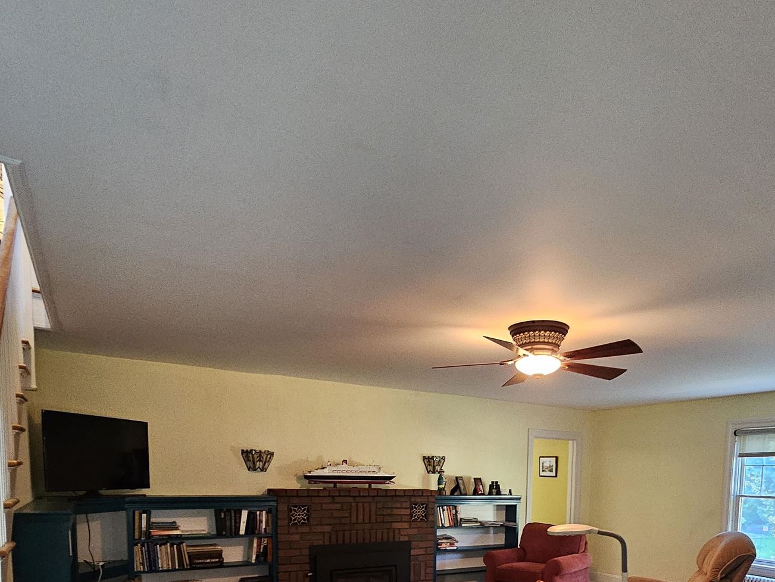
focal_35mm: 23
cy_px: 523
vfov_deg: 51.9
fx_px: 515
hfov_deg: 73.0
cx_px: 468
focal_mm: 2.2
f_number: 2.2
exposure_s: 1/30
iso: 640
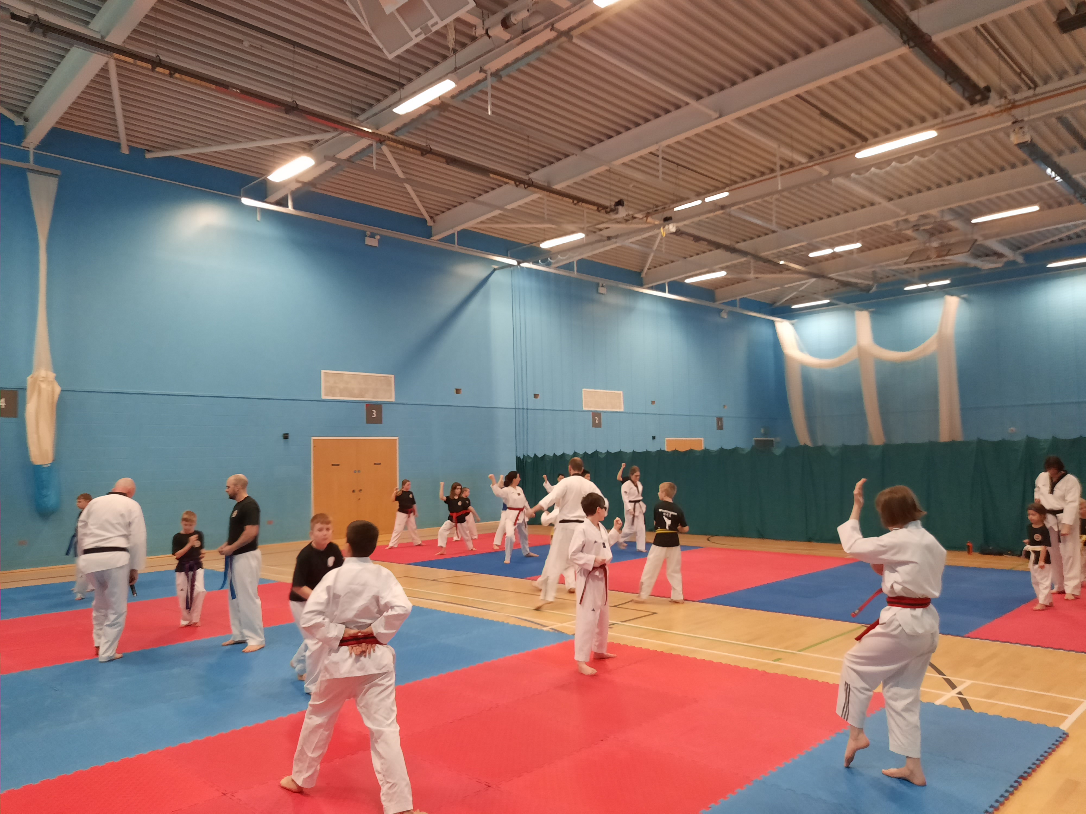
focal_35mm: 25
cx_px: 543
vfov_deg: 54.9
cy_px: 407
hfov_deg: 69.4
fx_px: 784
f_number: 2
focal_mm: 4.6
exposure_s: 1/33
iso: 320
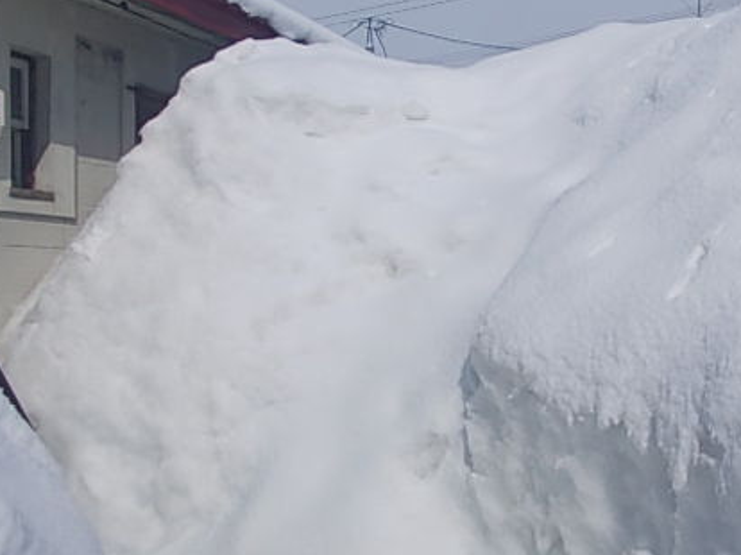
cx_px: 483
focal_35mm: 44
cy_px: 318
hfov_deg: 42.5
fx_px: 941
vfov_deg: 32.8
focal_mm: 4
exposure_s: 1/2000
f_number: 5.4
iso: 80
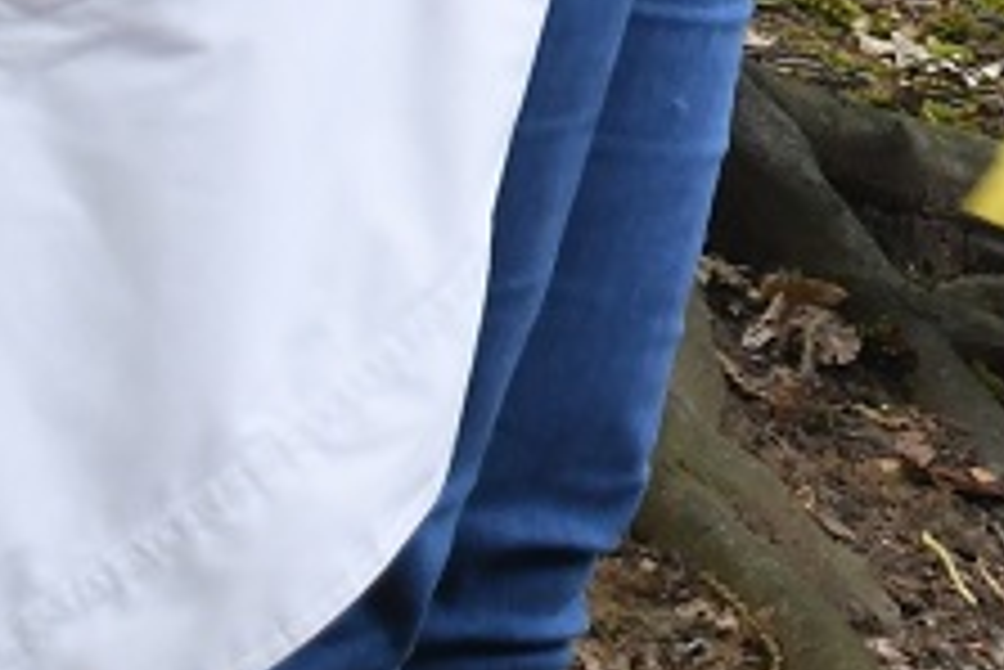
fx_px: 8456
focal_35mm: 303
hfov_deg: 6.2
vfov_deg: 4.3
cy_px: -1457
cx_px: 3071
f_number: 4
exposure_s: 1/50
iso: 640
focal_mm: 30
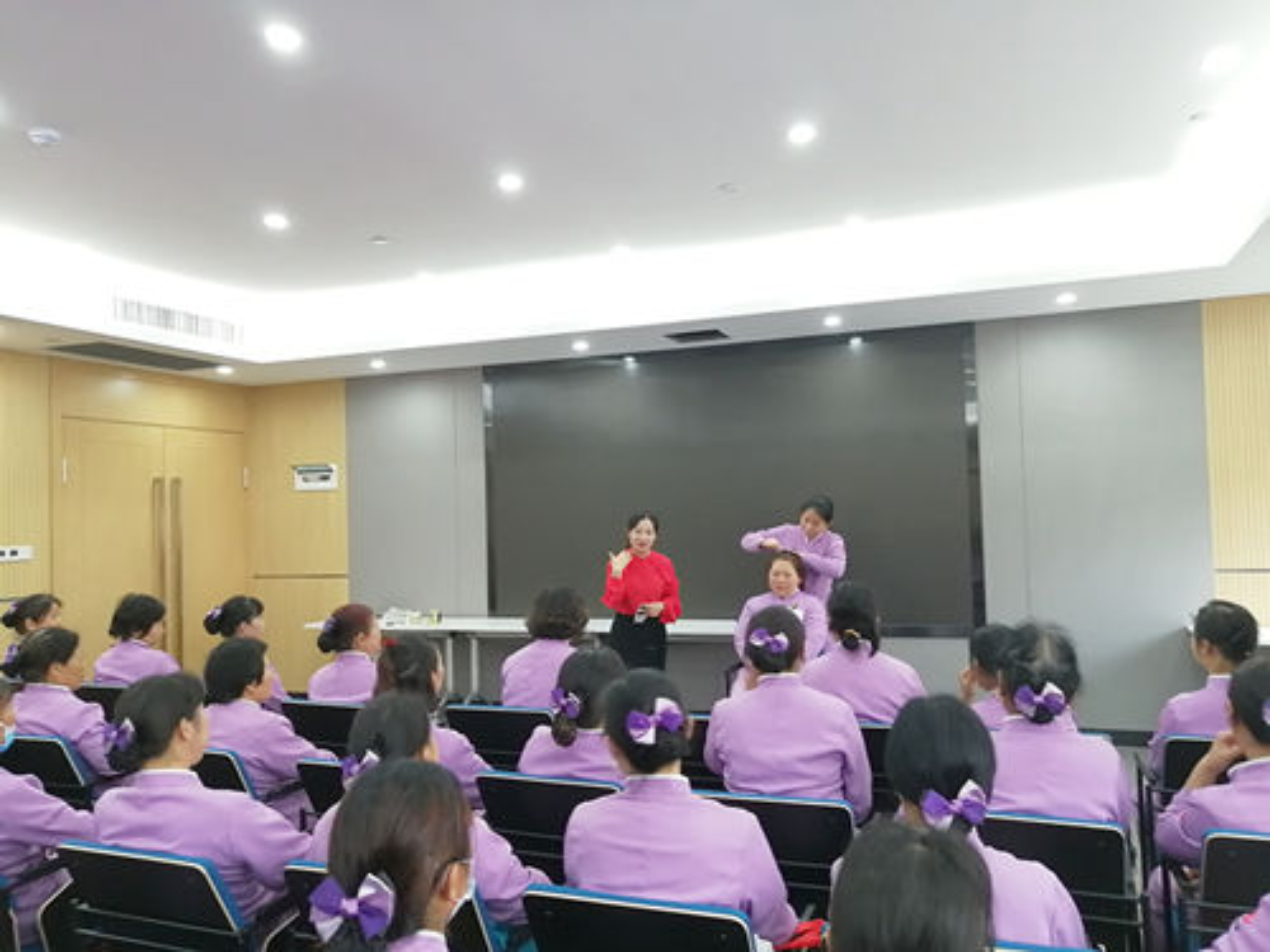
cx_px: 635
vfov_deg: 51.4
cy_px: 476
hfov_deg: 65.3
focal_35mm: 27
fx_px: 991
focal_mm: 3.62
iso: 125
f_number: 1.8
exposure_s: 1/33.3
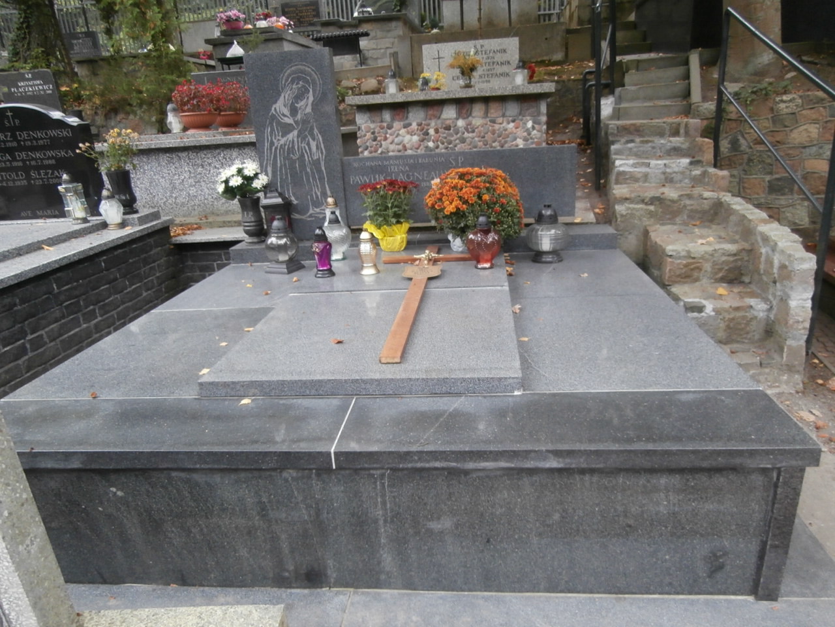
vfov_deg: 56.8
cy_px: 314
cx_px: 418
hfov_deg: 71.6
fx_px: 579
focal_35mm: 24
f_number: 3
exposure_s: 1/25
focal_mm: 4.2
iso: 200
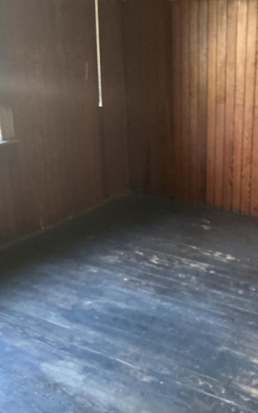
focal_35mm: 48
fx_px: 540
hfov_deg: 26.7
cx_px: 179
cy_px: 223
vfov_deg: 41.8
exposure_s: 1/30
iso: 320
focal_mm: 3
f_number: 1.8
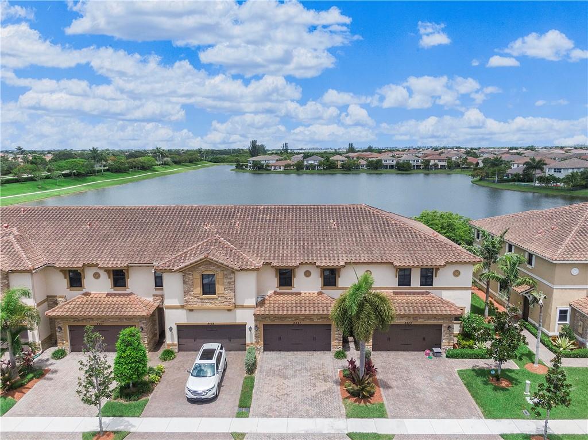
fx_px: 407
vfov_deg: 56.8
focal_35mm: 24
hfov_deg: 71.6
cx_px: 294
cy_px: 220
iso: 100
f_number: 2.8
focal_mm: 4.39
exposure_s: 1/2500
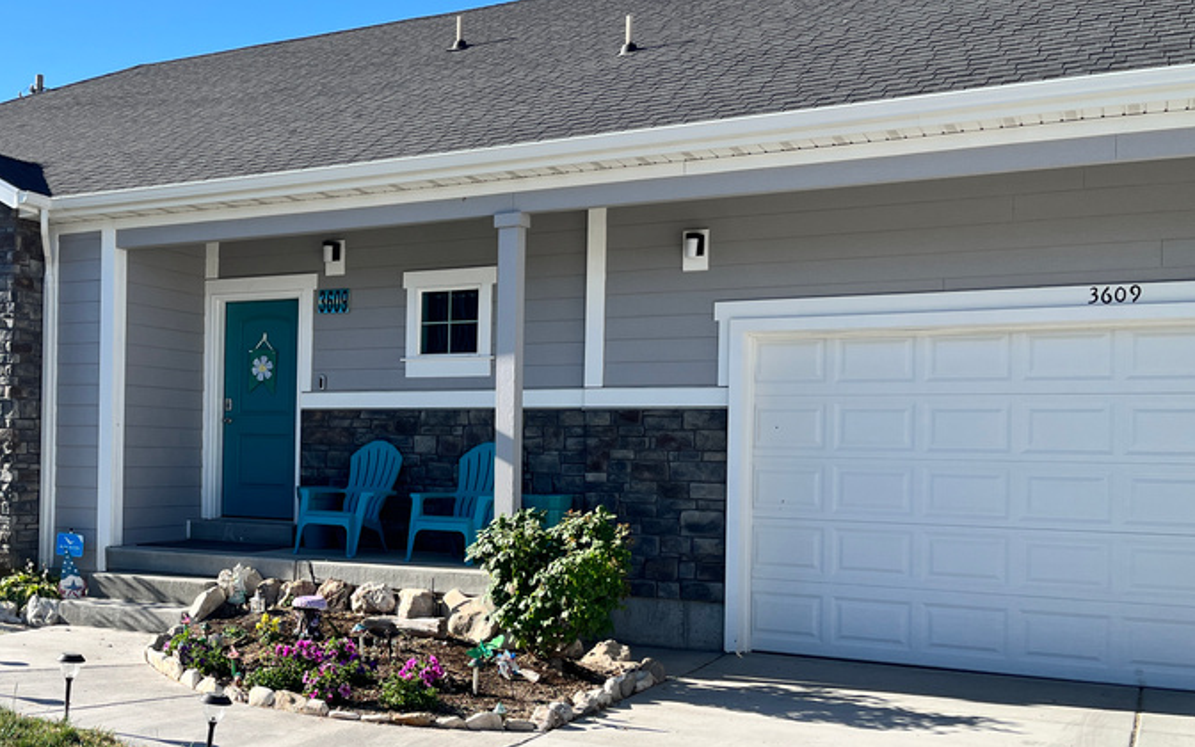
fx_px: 1368
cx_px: 308
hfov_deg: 45.6
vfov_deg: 30.5
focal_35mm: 42
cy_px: 441
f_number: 1.6
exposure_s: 1/2513
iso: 50
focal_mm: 5.1
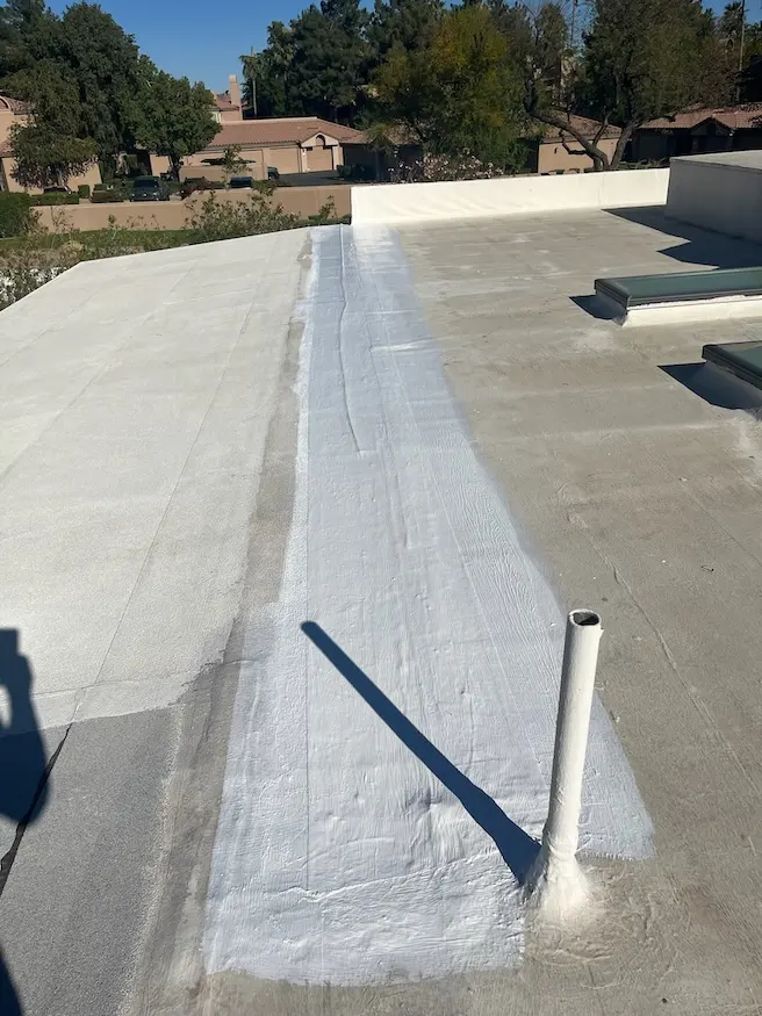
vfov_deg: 67.3
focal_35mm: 26
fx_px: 763
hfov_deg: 53.1
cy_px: 508
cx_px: 381
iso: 50
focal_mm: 5.1
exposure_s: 1/15152
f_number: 1.6
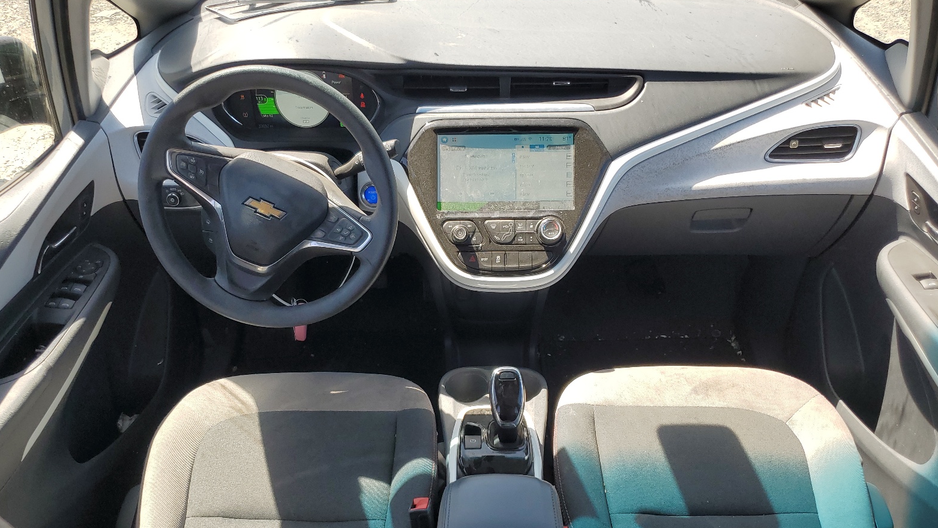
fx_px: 721
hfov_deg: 66.1
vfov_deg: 39.8
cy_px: 344
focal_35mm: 29
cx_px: 464
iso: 50
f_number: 1.5
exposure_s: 1/625
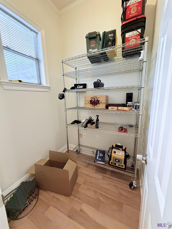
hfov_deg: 85.7
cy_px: 114
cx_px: 86
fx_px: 93
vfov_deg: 102.1
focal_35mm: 14
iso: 800
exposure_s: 1/60
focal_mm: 2.22
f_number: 2.2
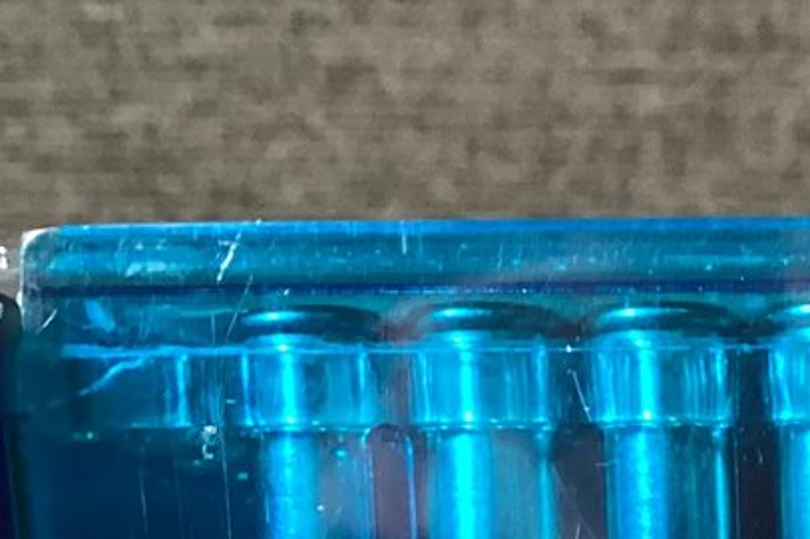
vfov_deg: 10.7
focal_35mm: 120
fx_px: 2699
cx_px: 1064
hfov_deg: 16.1
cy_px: 952
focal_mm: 3.3
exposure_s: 1/50
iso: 320
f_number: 2.4
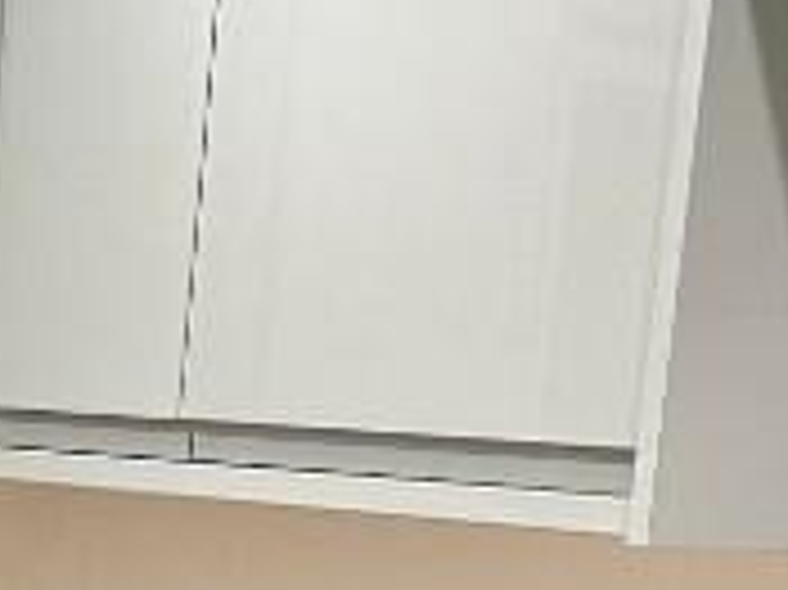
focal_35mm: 152
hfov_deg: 12.5
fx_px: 3458
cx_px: -288
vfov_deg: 9.3
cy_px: 1081
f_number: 1.5
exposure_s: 1/50
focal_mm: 5.7
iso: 160
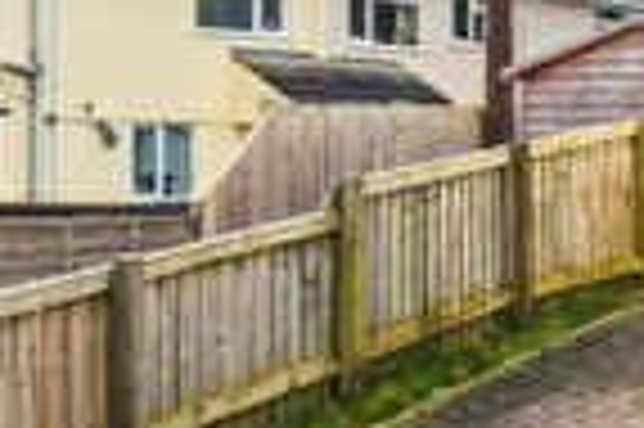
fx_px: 1974
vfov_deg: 12.1
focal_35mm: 110
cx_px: 1396
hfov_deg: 14.4
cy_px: -110
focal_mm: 15
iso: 100
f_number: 7.1
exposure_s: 1/200
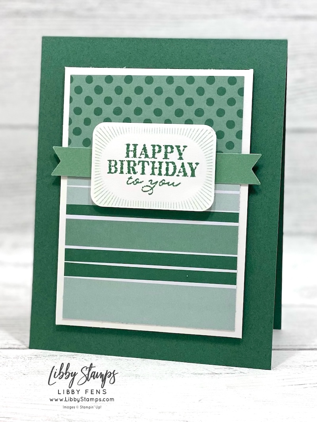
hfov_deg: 28.0
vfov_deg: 36.8
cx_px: 158
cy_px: 211
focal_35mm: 52
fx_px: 635
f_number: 2
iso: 50
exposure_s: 1/120
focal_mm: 6
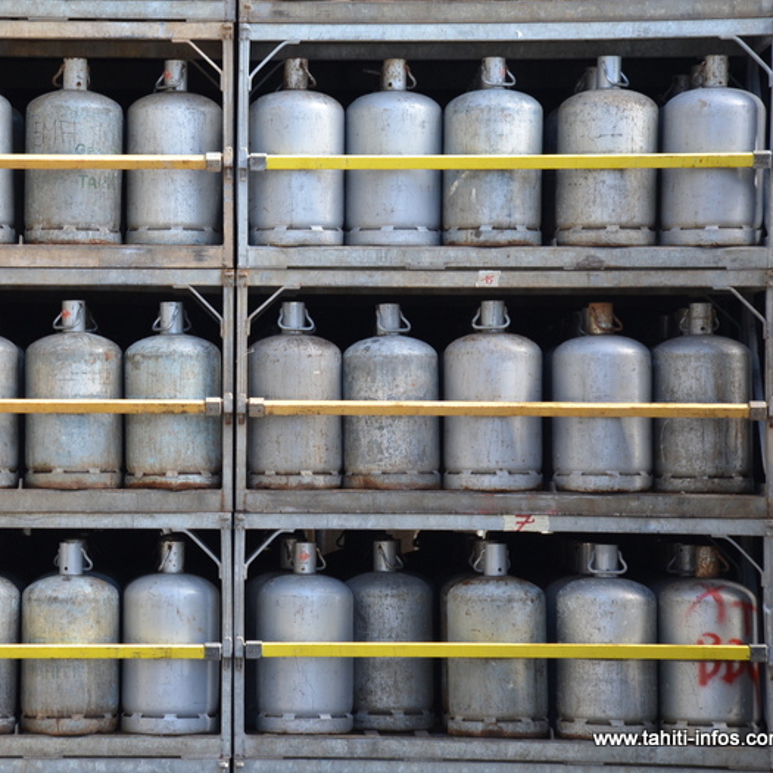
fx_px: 3916
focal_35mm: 155
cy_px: 384
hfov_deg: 11.3
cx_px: 227
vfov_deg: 11.3
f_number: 7.1
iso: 320
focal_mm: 80
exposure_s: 1/200
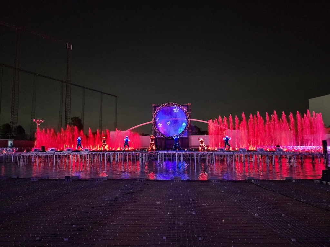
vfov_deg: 58.9
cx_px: 165
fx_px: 219
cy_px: 124
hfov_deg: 73.9
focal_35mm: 23
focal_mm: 6.3
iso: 1600
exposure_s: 1/16.7
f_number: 1.7
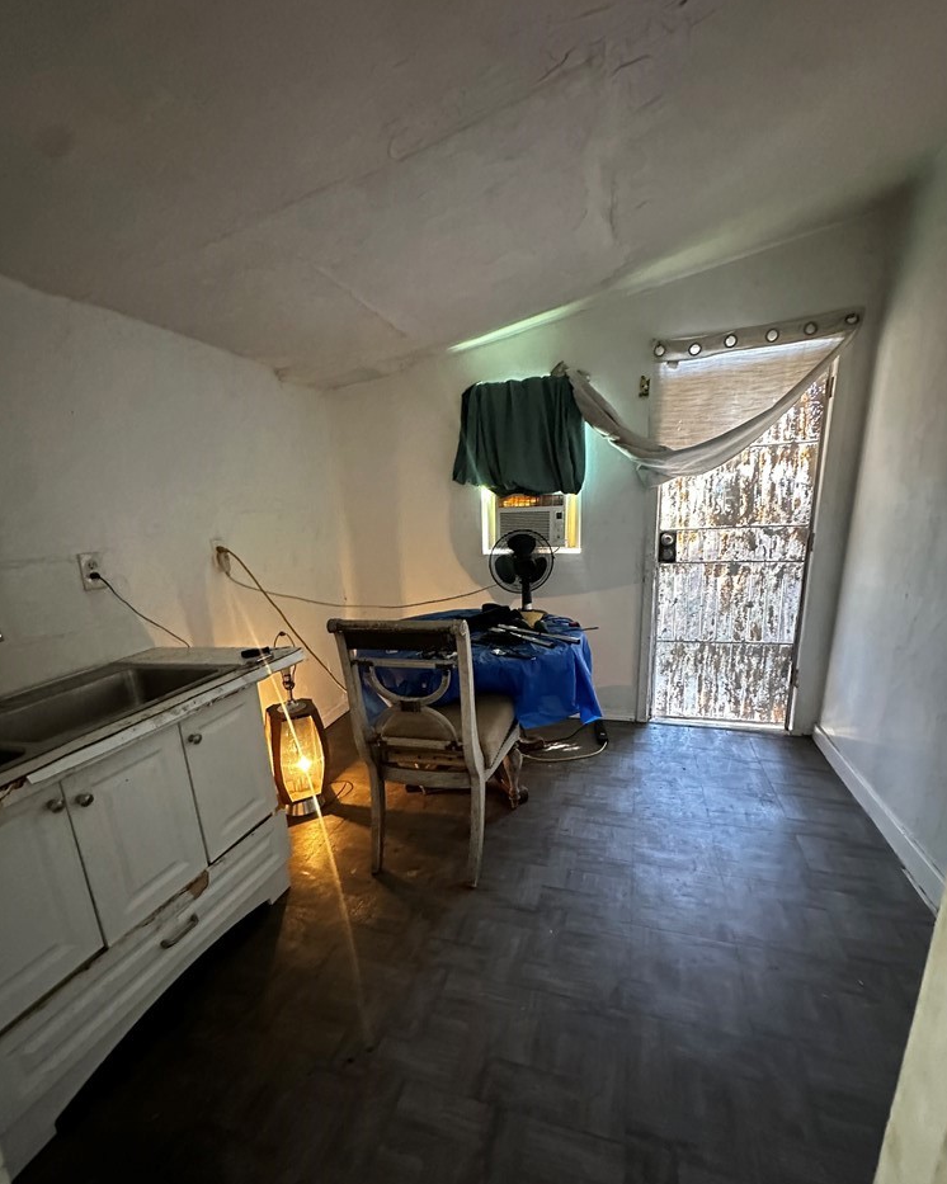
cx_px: 479
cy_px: 635
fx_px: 526
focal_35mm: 15
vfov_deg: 96.6
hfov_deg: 84.0
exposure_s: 1/40
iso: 1000
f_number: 2.2
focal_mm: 2.22
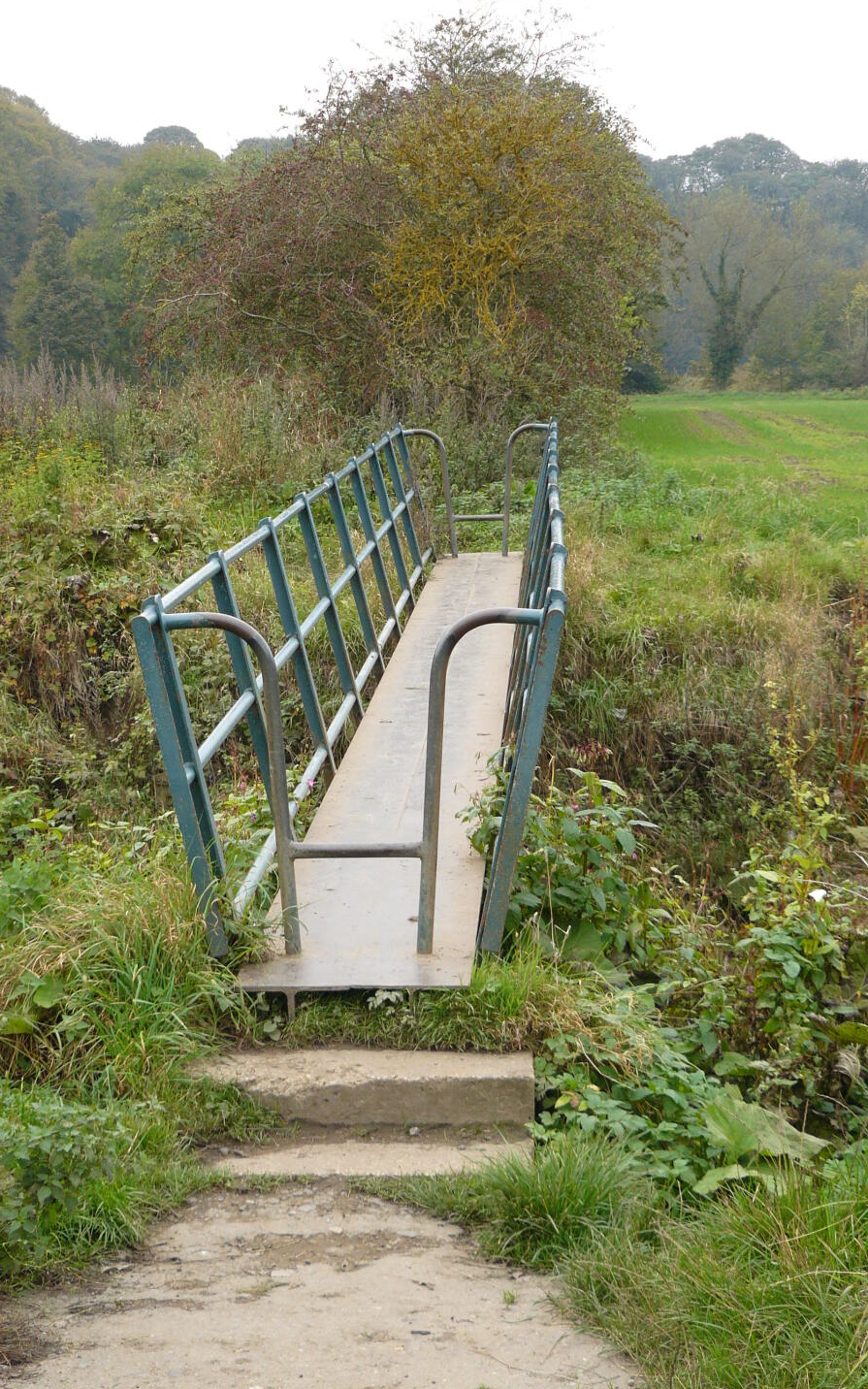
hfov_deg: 20.0
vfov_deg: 31.5
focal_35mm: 65
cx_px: 393
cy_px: 694
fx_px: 2460
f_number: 3.2
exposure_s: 1/30
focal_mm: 10.2
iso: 100
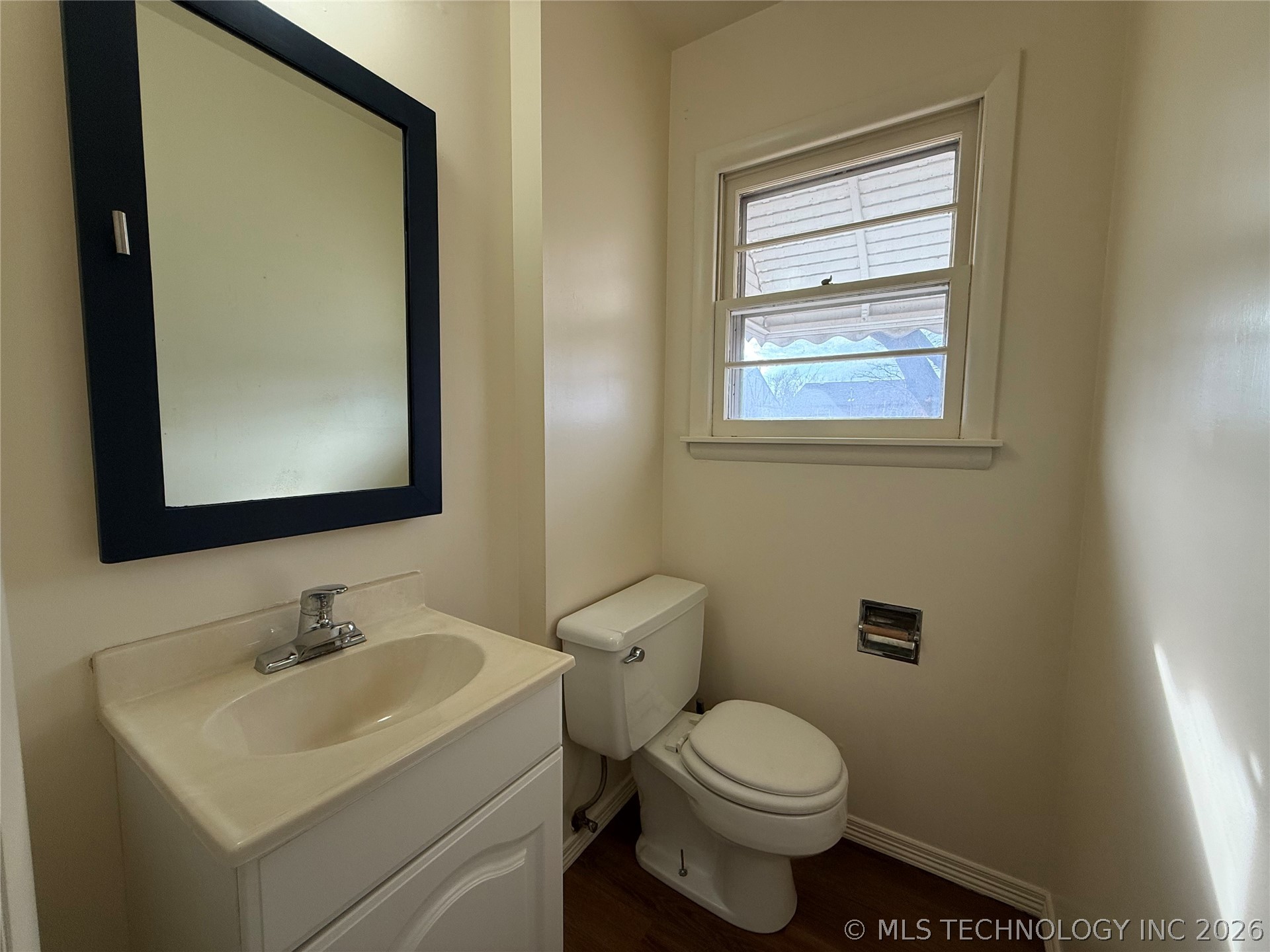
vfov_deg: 85.7
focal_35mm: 14
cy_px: 476
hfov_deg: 102.1
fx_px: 514
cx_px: 635
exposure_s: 1/120
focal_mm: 2.22
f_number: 2.2
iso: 125
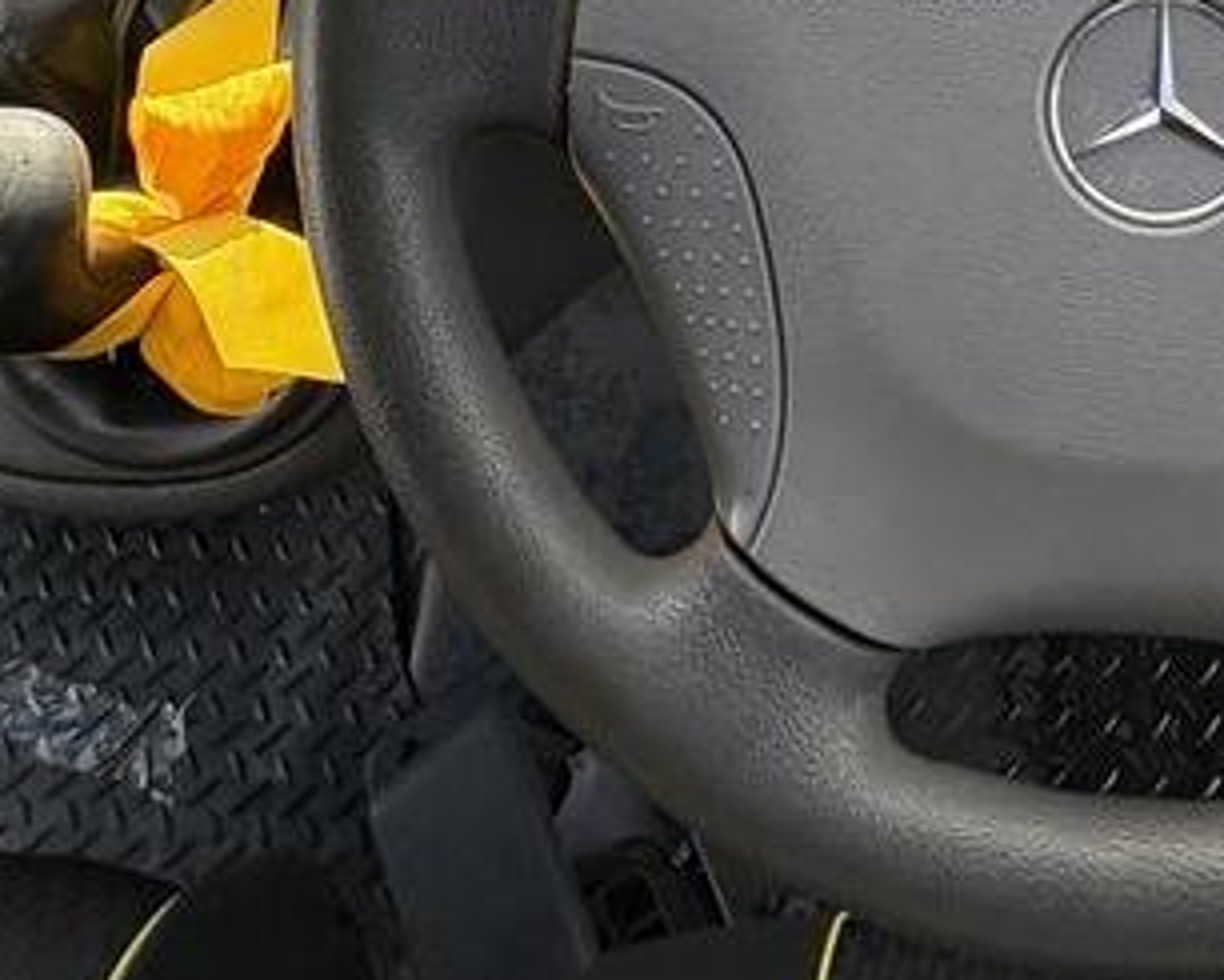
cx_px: 1092
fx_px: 1449
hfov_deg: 42.2
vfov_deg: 30.7
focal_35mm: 40
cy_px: -240
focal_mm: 2.22
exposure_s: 1/186
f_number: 2.2
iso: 64
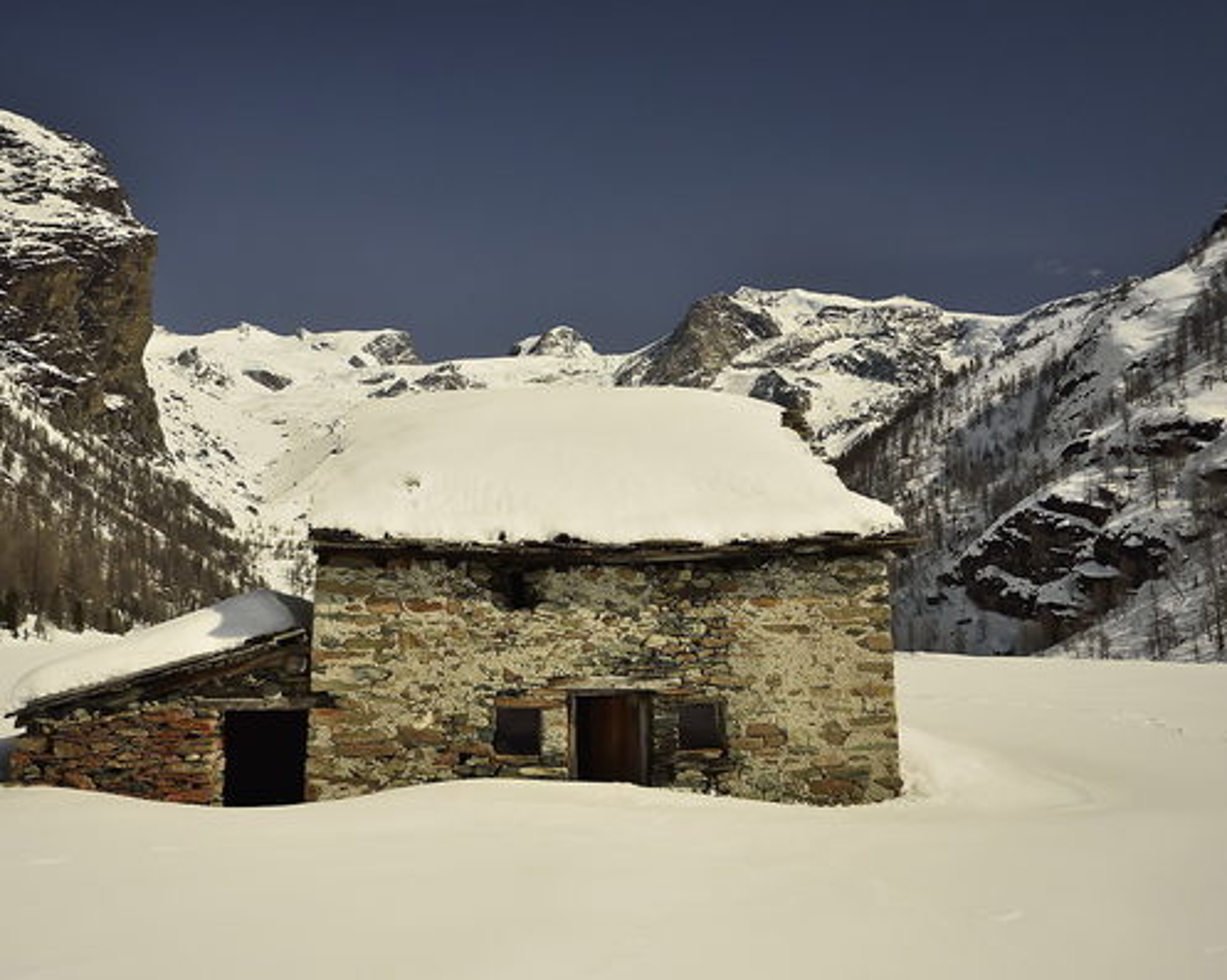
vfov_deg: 43.3
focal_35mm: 34
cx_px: 583
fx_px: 1234
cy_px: 491
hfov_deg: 52.8
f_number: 7.1
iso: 1100
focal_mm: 20
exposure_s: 1/4000
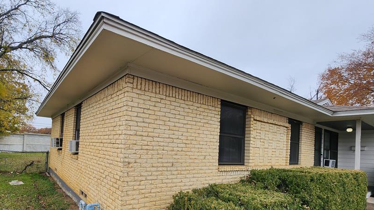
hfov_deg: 91.0
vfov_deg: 59.5
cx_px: 143
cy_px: 141
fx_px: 178
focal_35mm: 18
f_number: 2.2
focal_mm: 2.2
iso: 50
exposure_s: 1/809
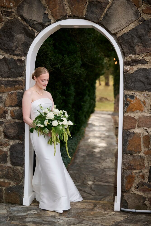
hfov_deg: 18.9
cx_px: 76
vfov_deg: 28.1
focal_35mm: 72
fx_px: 453
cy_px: 113
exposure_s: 1/1600
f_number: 3.2
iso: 640
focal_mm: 72
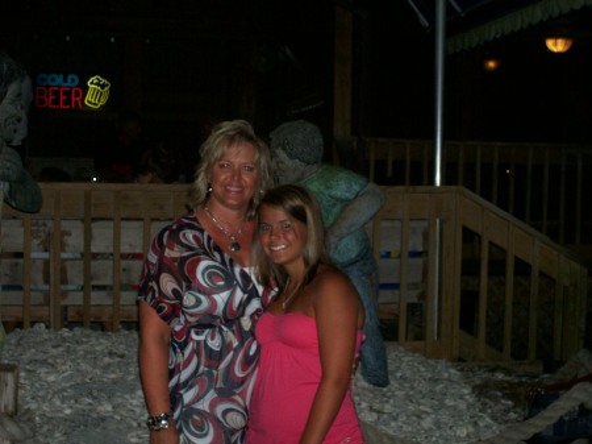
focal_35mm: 65
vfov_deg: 22.6
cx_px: 296
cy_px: 222
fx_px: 1111
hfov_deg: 29.8
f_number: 3.6
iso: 140
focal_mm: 10.8
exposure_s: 1/137
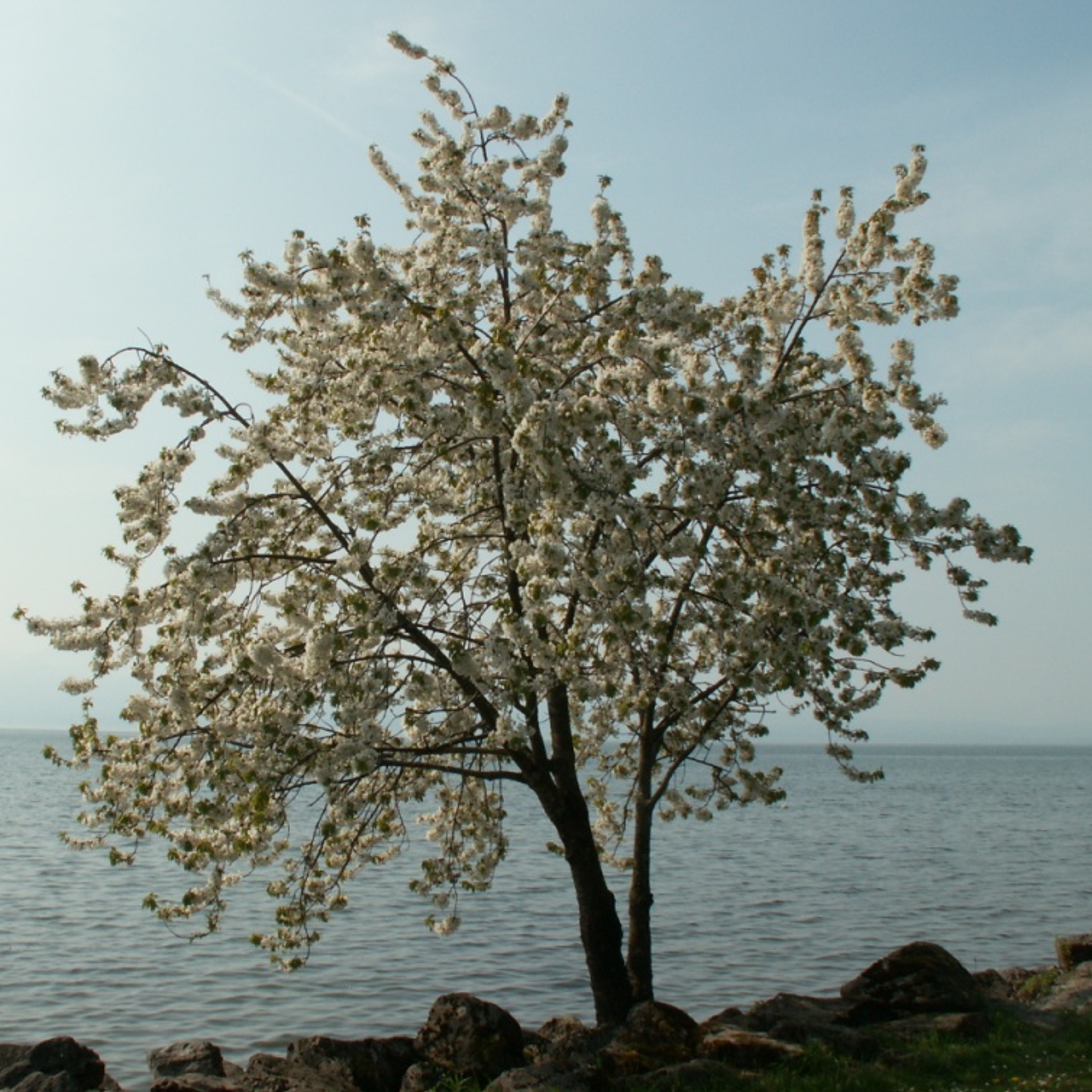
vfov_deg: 40.0
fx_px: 1499
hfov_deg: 39.8
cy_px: 540
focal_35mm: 42
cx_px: 434
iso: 50
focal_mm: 5.86
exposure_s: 1/250
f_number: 8
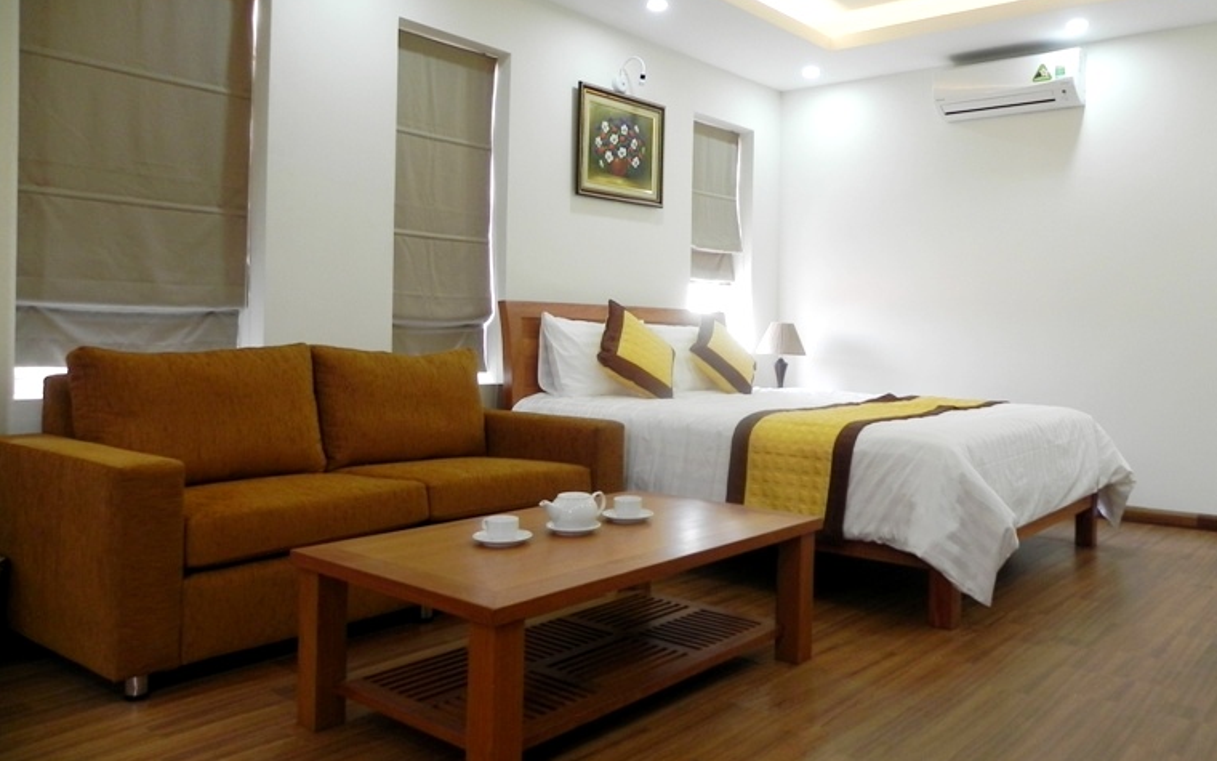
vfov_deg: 43.1
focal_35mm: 29
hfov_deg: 64.6
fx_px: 962
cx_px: 639
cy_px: 360
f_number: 2.8
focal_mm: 4.6
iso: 160
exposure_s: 1/39.2
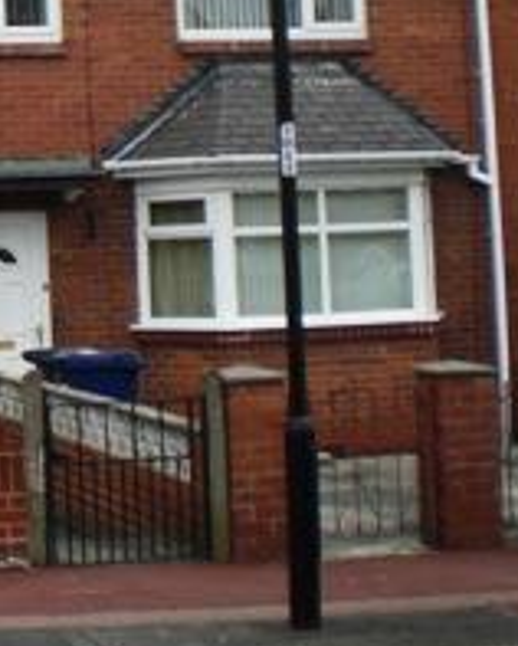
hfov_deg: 15.0
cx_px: -289
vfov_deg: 20.0
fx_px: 1799
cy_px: 77
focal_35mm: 94
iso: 50
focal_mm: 6.3
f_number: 3.1
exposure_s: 1/160
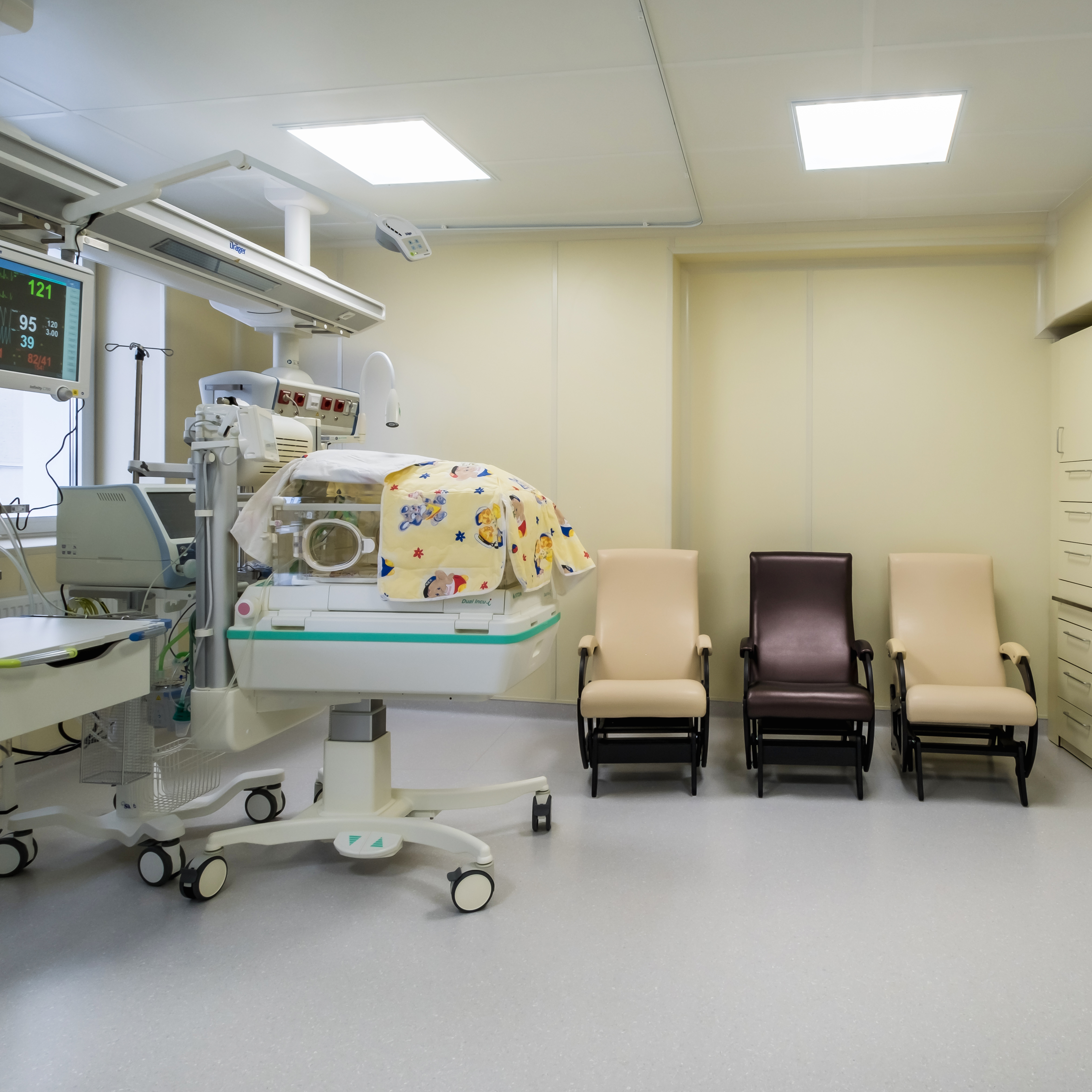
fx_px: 749
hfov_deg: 71.5
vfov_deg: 72.1
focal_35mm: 21
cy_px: 536
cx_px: 649
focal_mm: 10.5
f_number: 13
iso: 200
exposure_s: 1/8
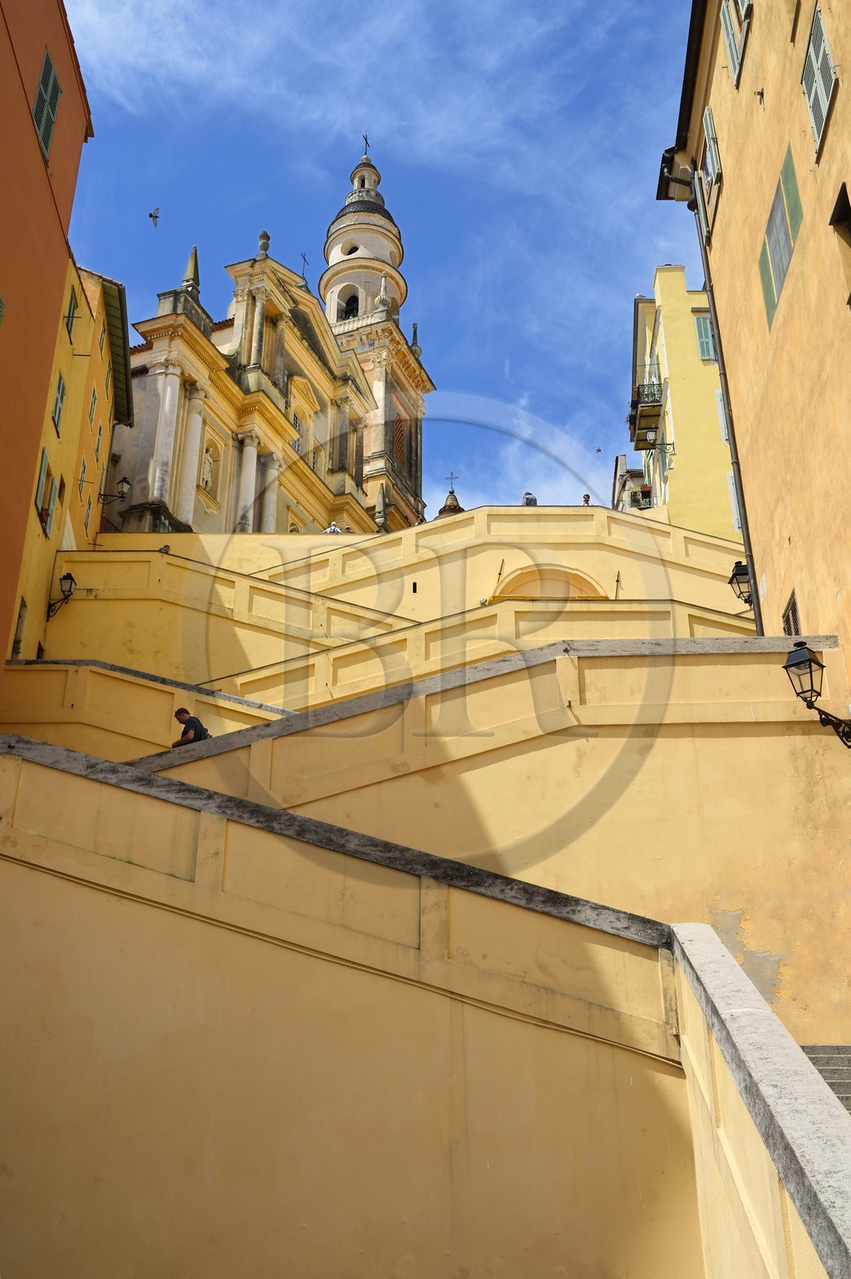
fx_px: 1137
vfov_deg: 58.8
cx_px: 426
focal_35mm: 32
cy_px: 640
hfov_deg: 41.0
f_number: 13
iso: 200
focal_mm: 32
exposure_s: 1/320
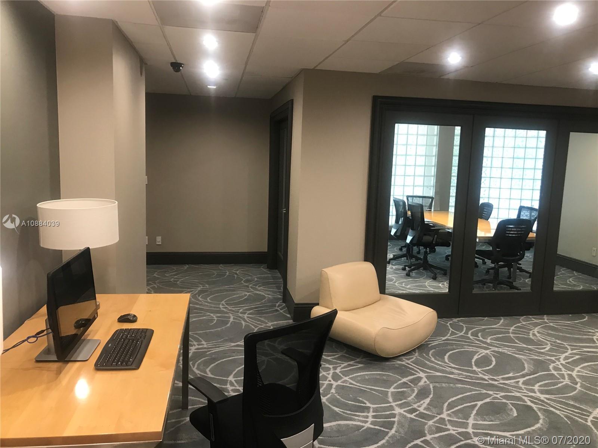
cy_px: 224
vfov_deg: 49.7
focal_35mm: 28
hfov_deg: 63.4
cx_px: 299
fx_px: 484
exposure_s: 1/17
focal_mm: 3.99
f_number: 1.8
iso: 40
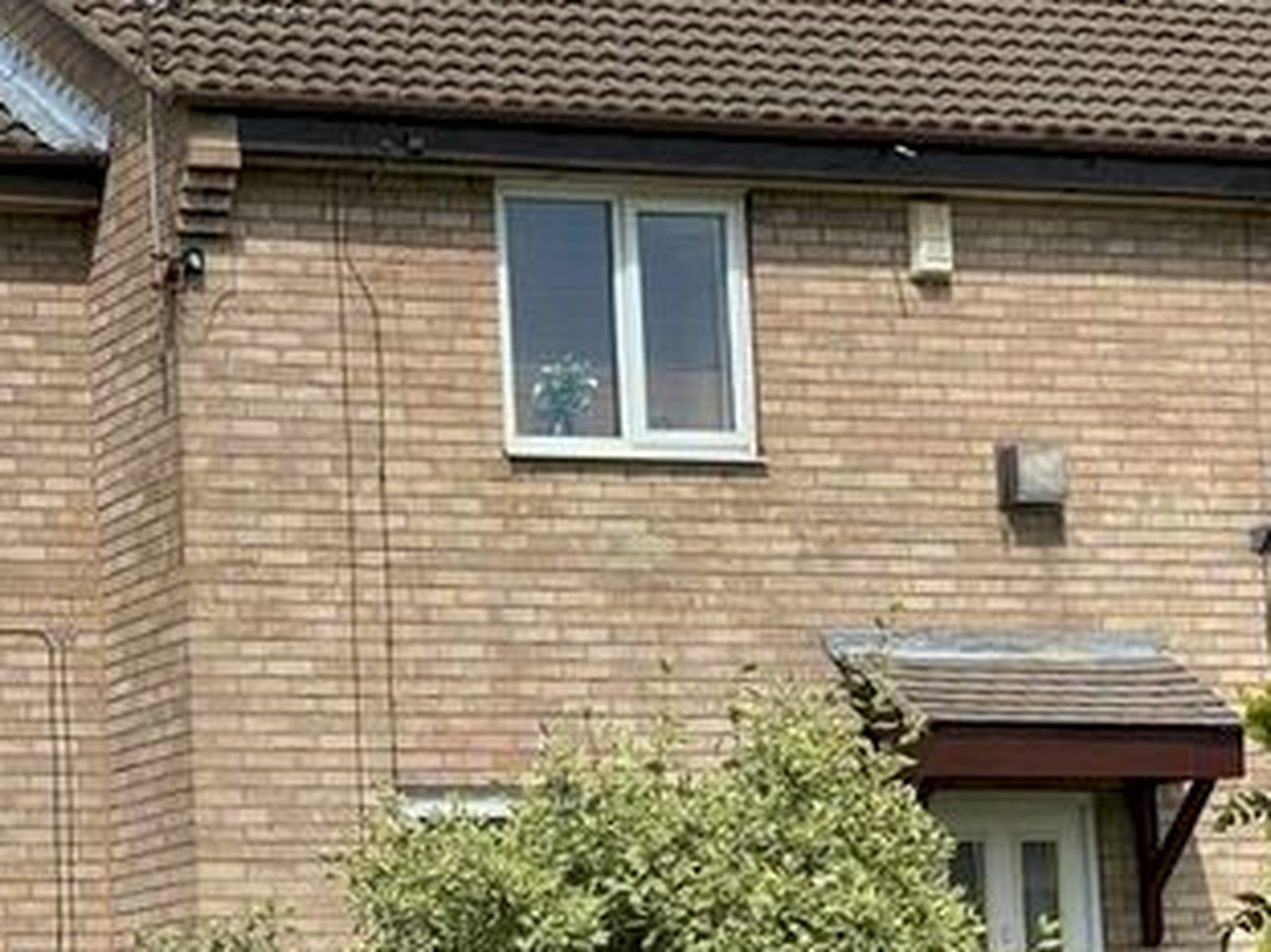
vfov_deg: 12.6
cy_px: 705
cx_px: -29
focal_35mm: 117
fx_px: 4294
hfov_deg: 16.5
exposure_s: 1/1229
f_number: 2
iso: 20
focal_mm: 6
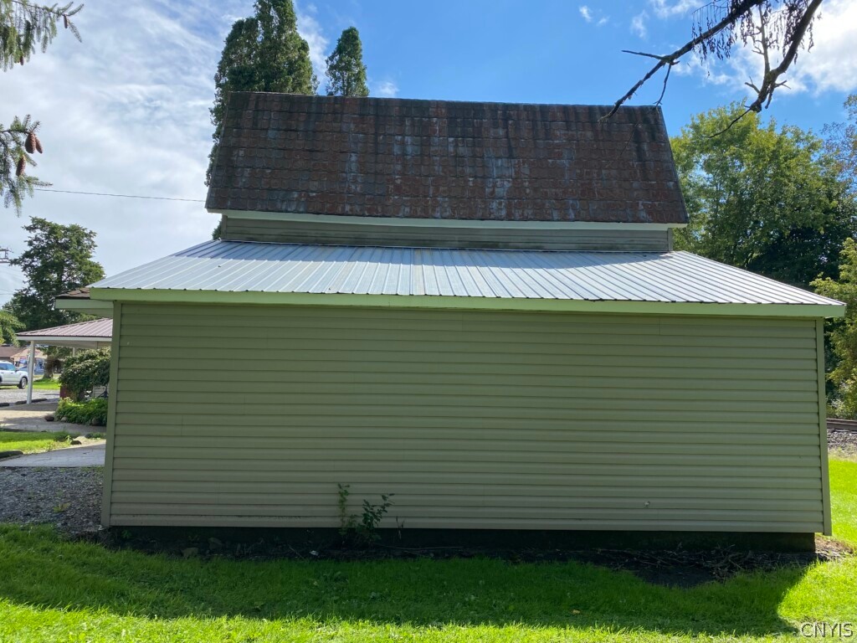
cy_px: 322
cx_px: 428
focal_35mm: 26
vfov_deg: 53.1
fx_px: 644
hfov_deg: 67.3
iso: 32
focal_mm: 4.25
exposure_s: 1/2028
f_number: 1.8
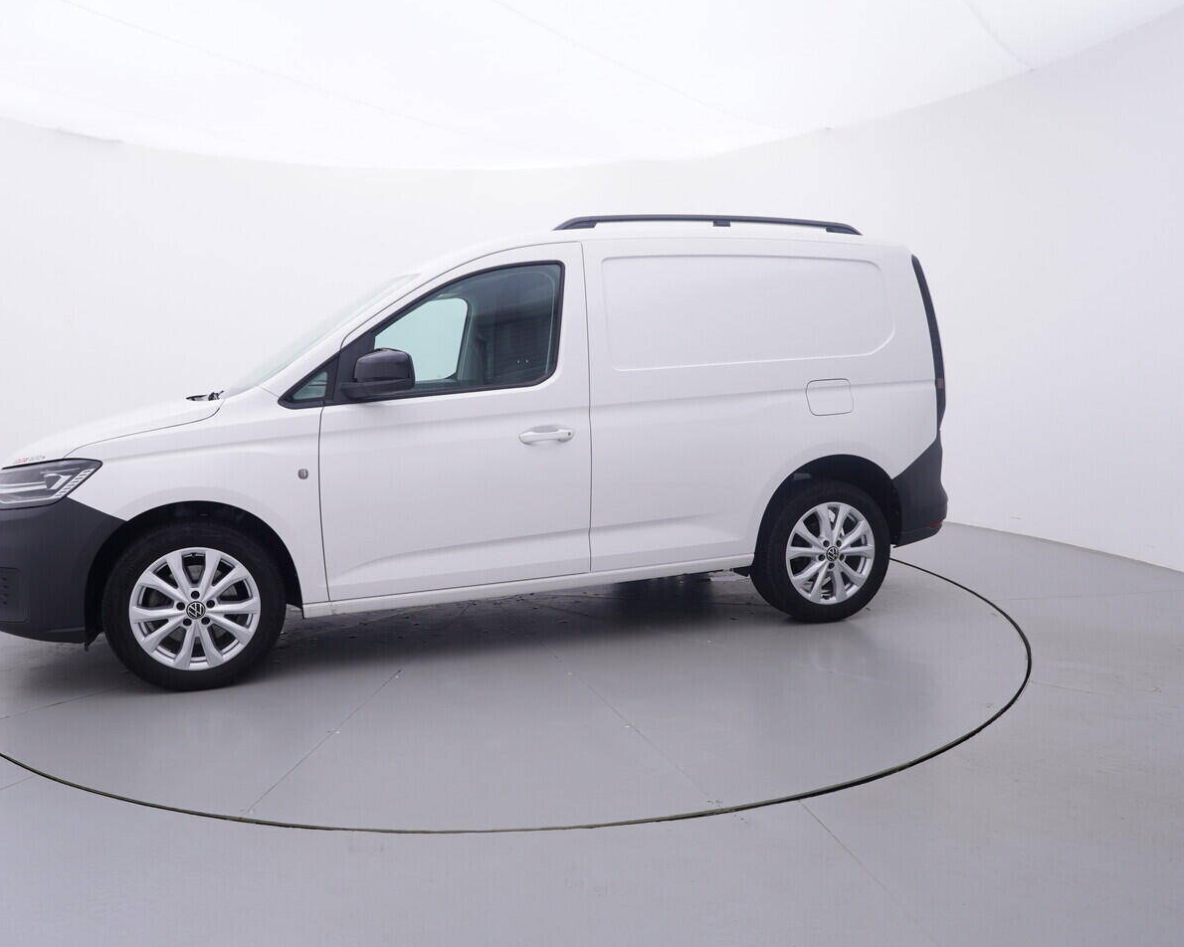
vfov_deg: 55.7
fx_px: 896
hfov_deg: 66.4
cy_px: 474
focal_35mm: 26
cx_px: 485
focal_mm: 15
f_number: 5
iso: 200
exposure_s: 1/80
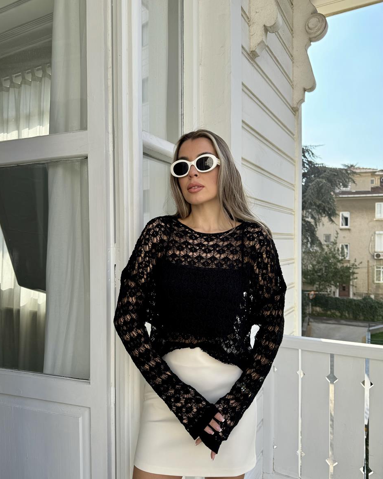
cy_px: 253
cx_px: 185
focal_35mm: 26
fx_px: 368
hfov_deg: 54.9
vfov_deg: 66.0
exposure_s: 1/1151
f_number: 1.78
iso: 80
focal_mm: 6.86
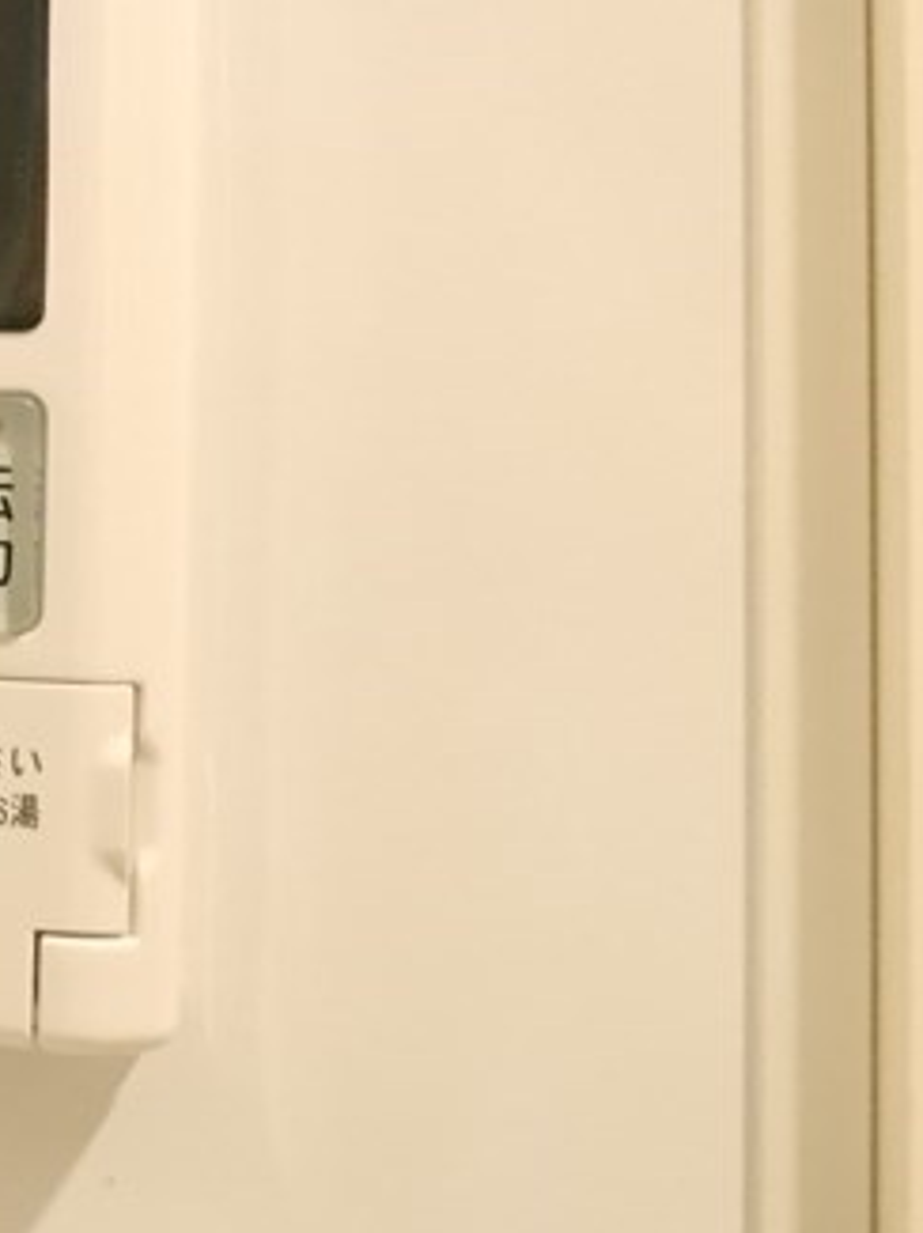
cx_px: -374
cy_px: 450
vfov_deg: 42.6
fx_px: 1566
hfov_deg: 26.2
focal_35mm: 44
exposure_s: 1/50
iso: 3200
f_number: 4
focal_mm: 7
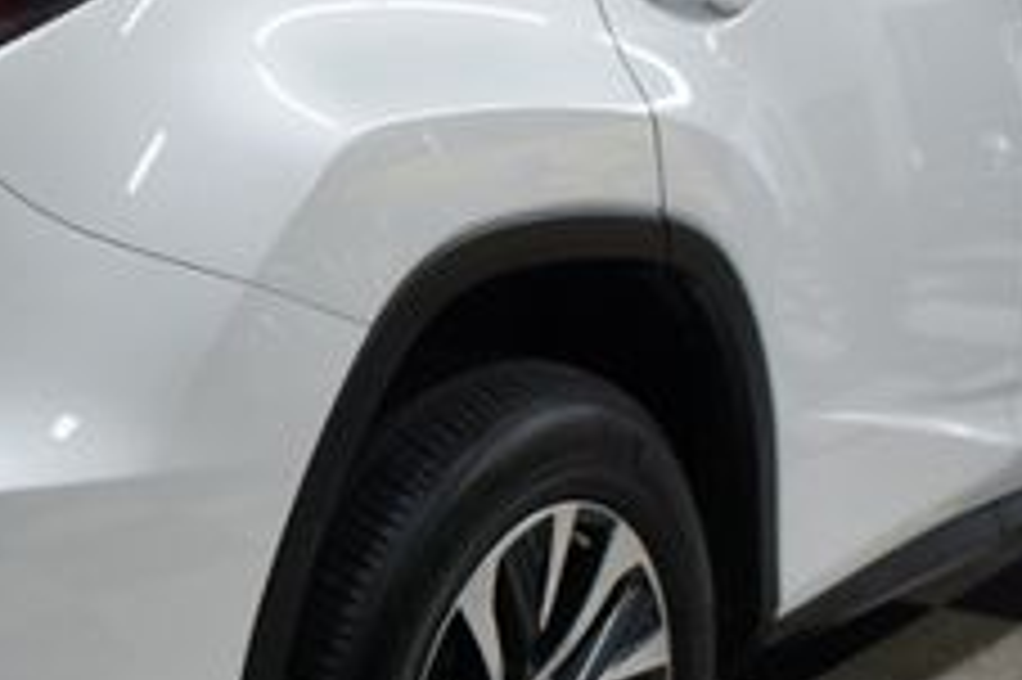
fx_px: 2156
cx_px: 171
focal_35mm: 76
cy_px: 302
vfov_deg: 17.9
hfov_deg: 26.1
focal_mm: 18
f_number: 4
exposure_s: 1/30
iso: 200
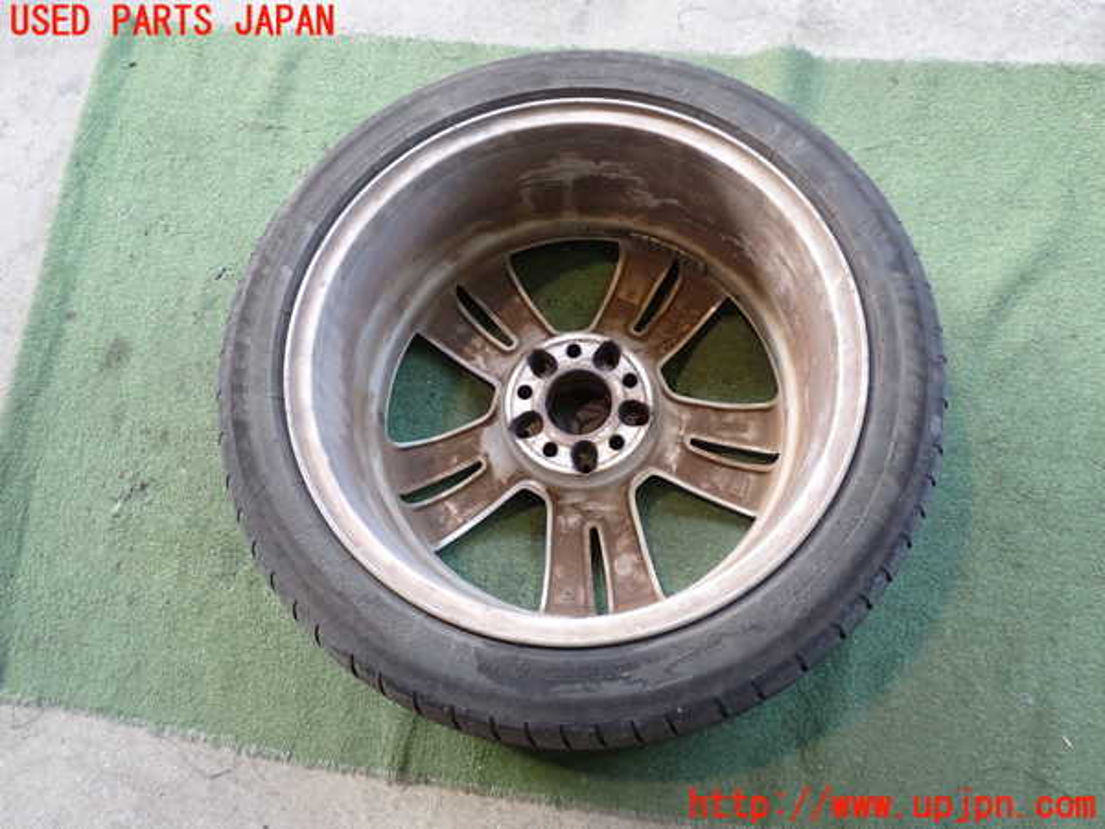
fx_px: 958
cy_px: 414
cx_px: 552
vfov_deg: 46.8
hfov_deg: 60.0
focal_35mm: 30
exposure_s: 1/50
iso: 200
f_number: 2.3
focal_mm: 5.4
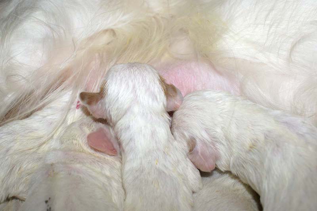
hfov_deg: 46.4
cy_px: 106
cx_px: 158
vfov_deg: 31.9
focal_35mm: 42
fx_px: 370
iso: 400
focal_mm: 28
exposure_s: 1/60
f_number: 6.3
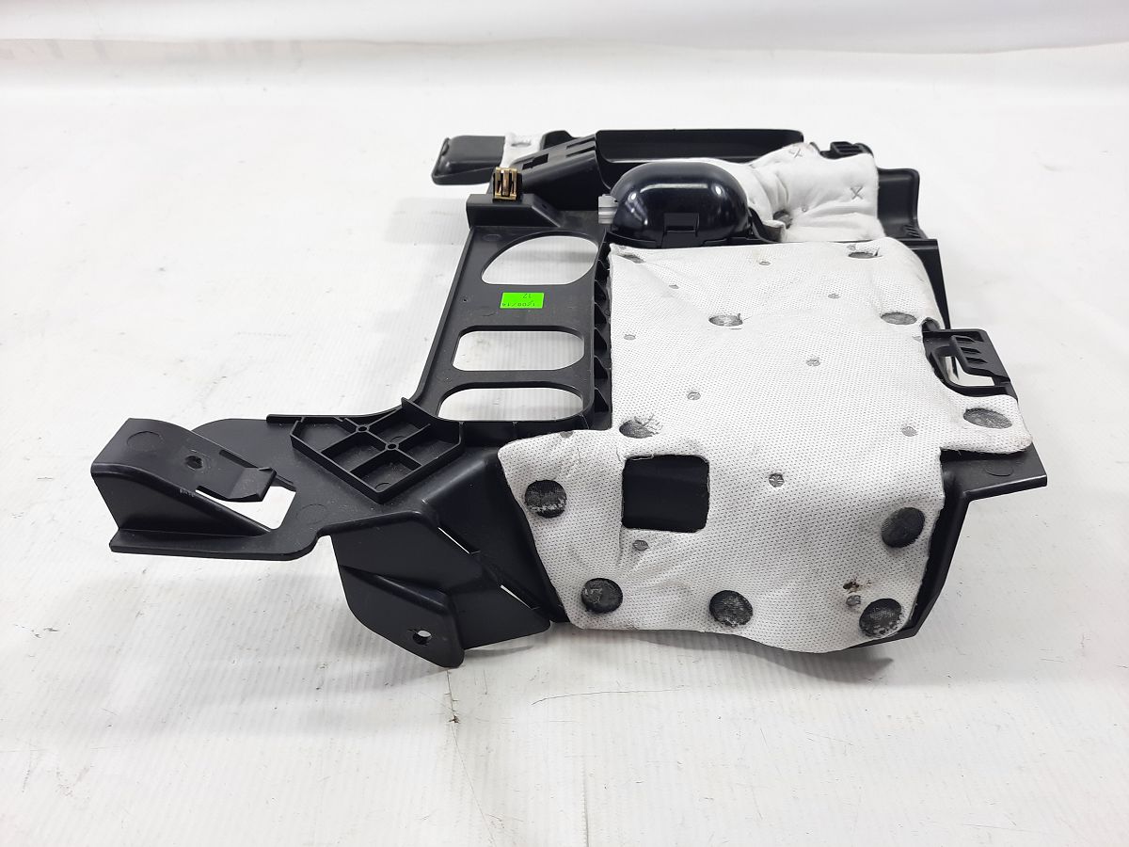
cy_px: 424
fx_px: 815
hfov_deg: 69.4
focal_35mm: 25
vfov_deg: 54.9
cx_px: 564
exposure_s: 1/50
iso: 40
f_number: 2
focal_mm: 4.6
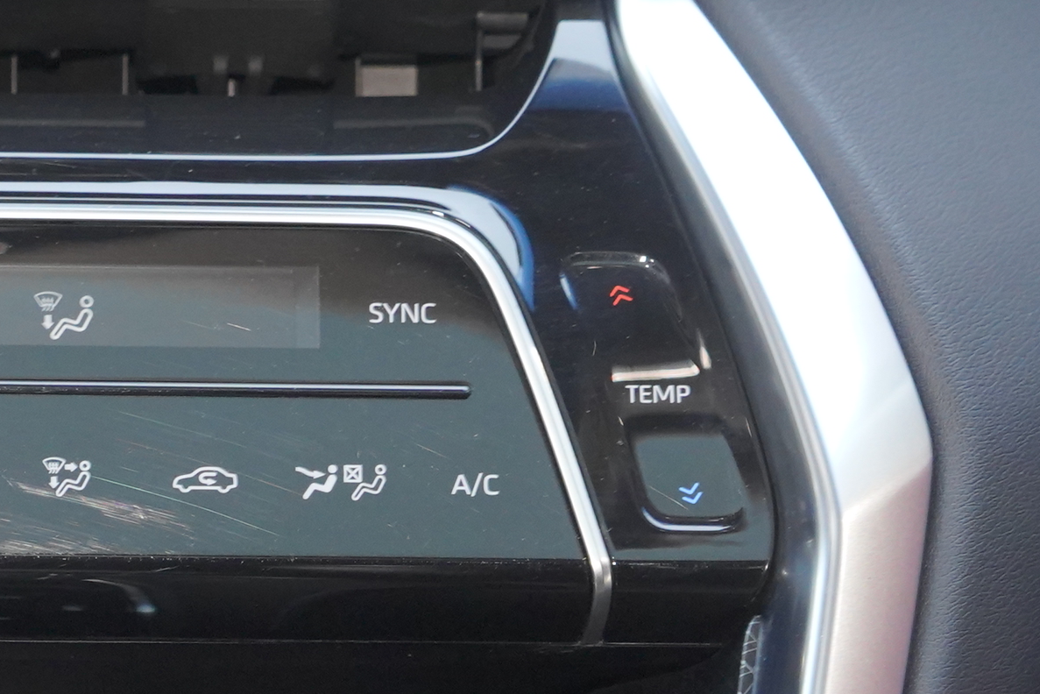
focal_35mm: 242
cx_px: -106
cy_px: 512
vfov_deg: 5.7
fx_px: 6992
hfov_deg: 8.4
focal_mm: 73
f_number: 4.5
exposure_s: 1/125
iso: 4000
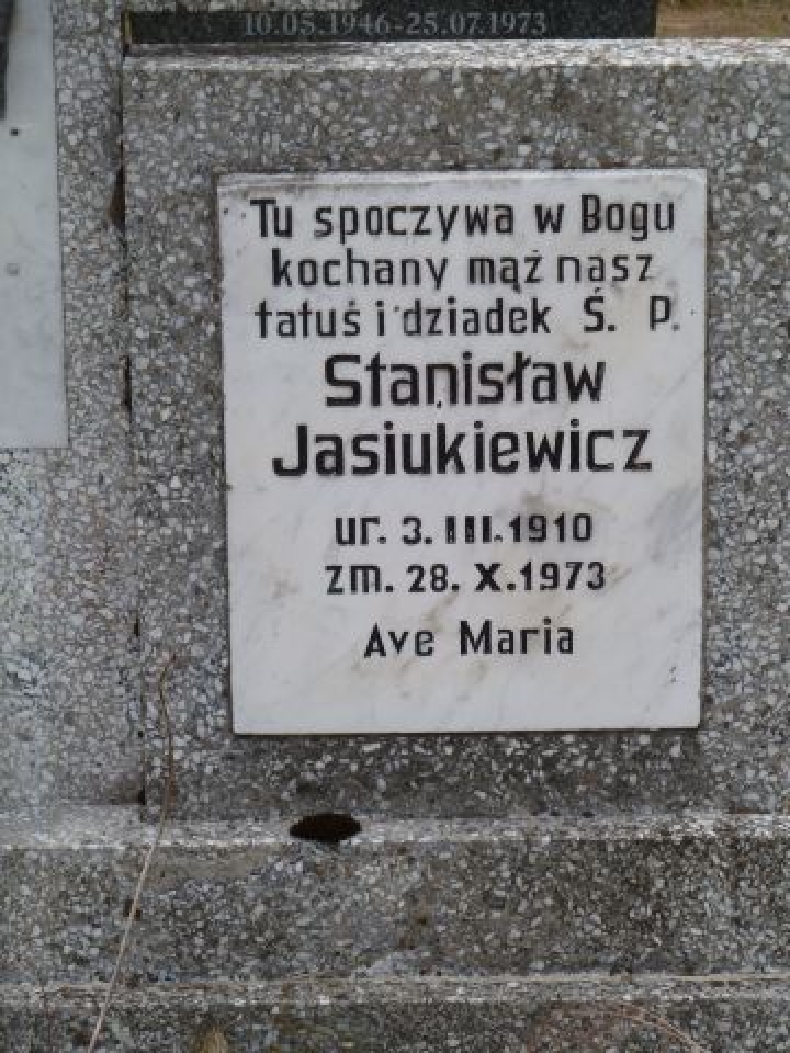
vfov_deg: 15.4
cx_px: 395
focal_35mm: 128
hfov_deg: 11.6
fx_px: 3895
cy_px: 526
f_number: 4.4
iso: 80
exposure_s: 1/200
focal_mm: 21
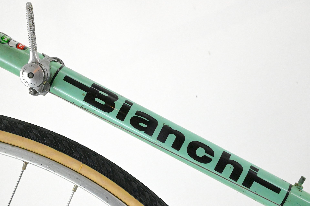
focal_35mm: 70
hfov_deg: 28.9
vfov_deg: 19.4
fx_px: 603
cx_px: 155
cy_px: 103
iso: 22800
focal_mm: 70
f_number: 20
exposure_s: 1/640
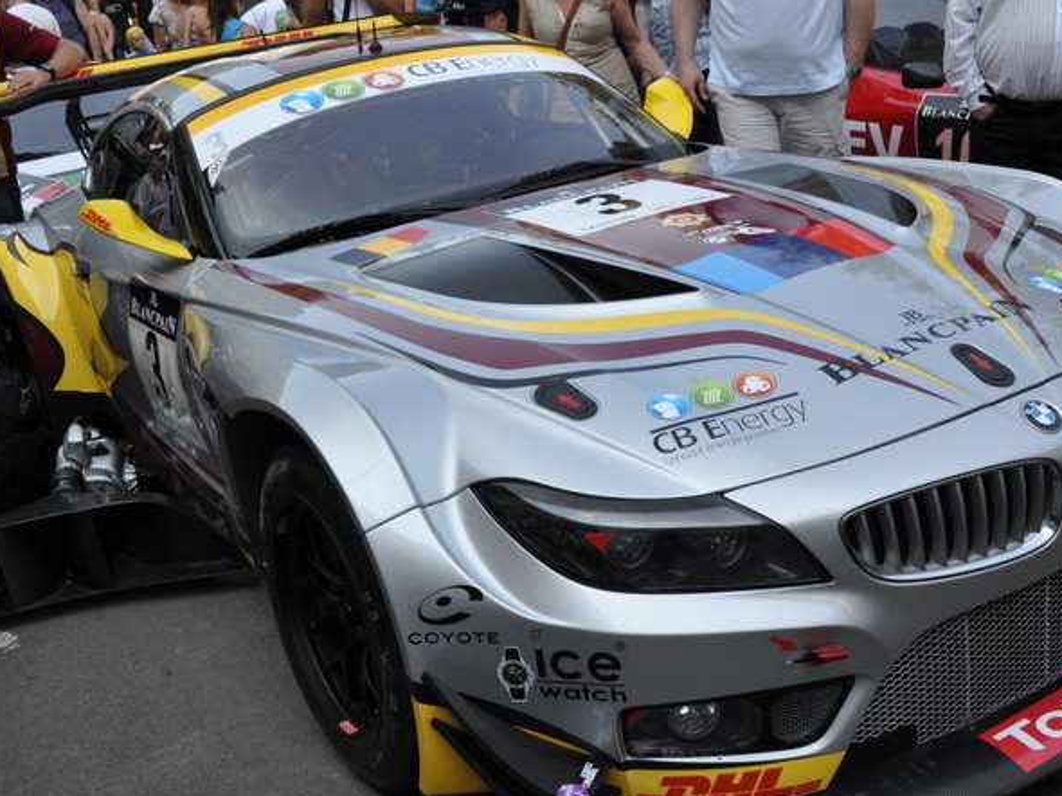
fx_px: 1319
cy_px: 448
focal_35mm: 43
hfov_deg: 43.8
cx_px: 596
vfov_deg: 33.5
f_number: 11
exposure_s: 1/125
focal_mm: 22
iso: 320
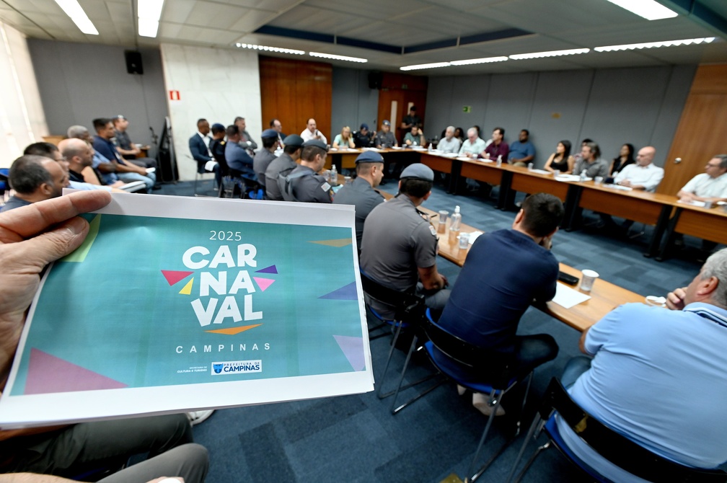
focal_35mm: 17
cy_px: 242
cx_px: 364
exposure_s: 1/125
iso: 2000
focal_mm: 17
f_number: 6.3
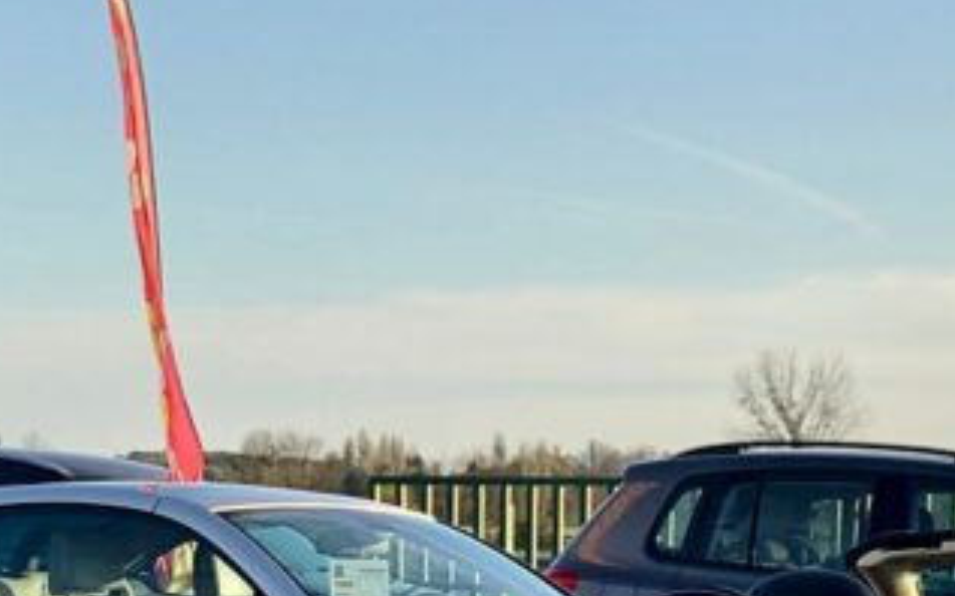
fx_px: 3617
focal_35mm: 139
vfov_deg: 9.2
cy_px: 840
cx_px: 943
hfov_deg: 14.8
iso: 16
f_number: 2.4
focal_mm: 6
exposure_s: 1/378
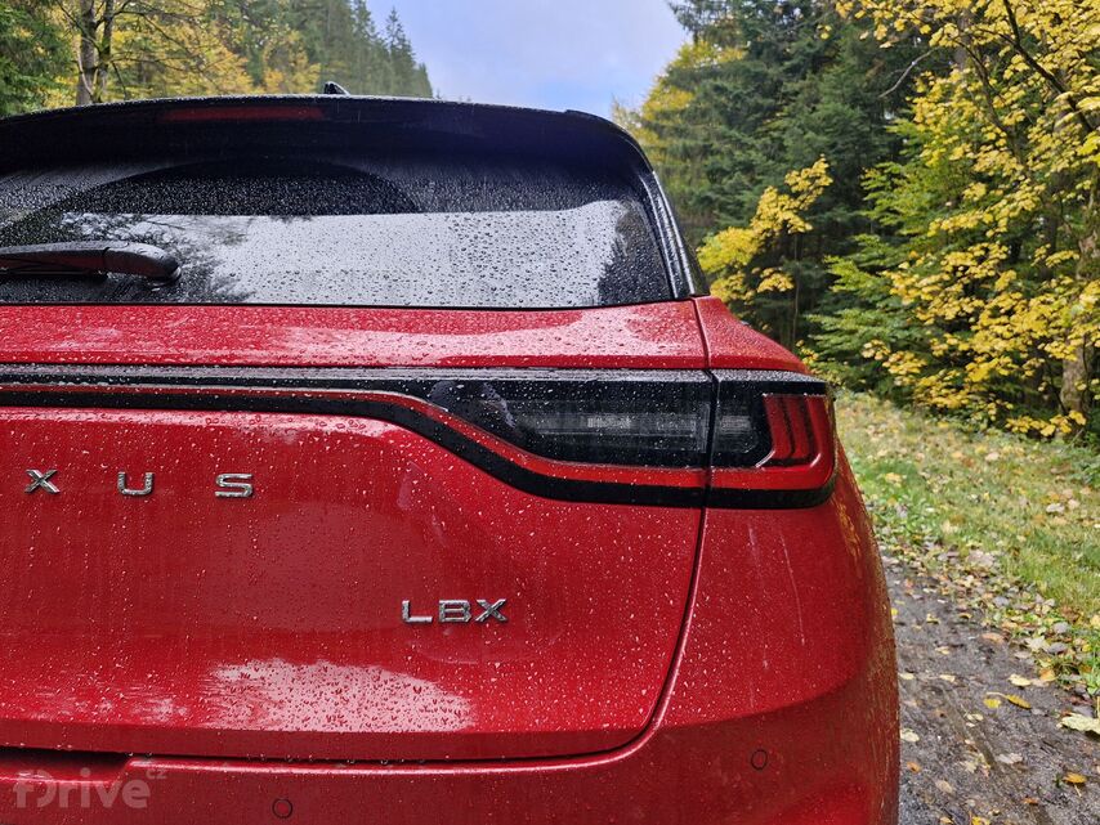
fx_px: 731
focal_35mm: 23
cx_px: 550
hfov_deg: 73.9
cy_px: 412
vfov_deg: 58.9
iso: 80
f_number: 1.8
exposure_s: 1/180
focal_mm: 5.54
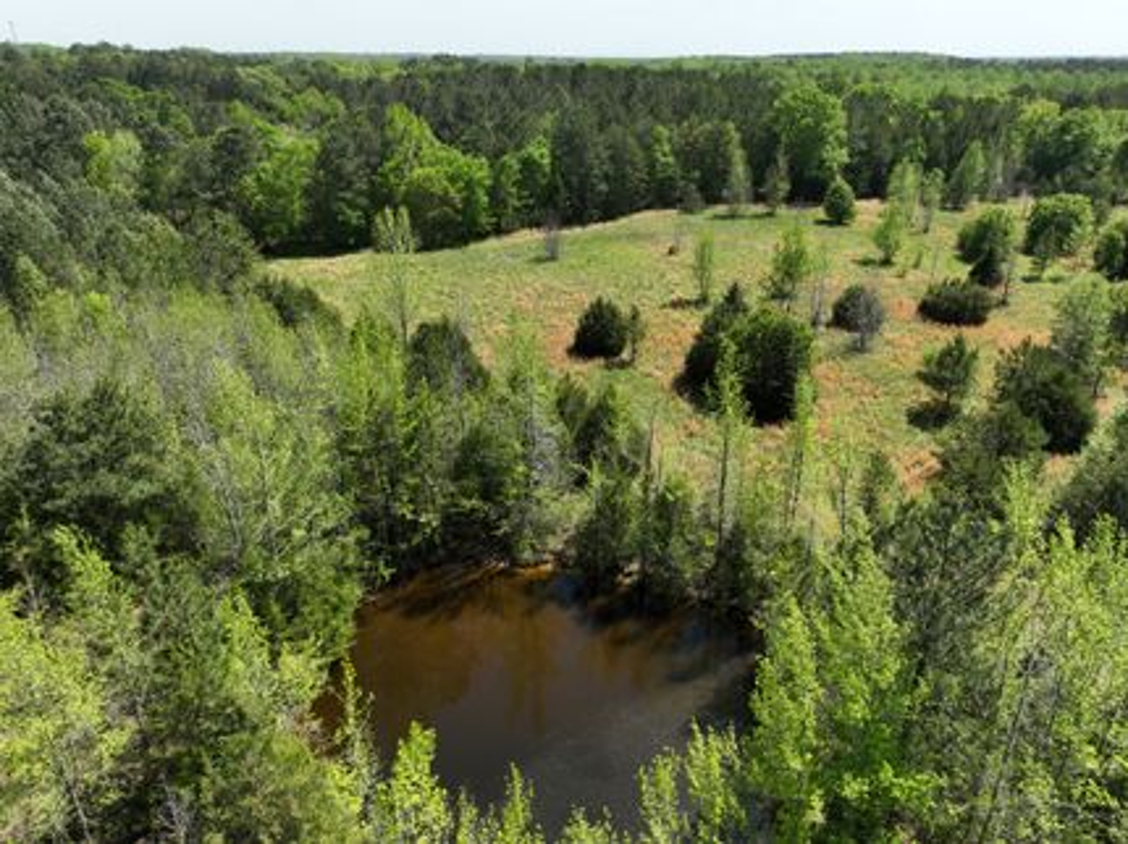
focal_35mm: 24
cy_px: 422
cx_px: 564
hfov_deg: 71.6
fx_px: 782
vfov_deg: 56.8
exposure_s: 1/240
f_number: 2.8
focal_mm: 12.29
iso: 130
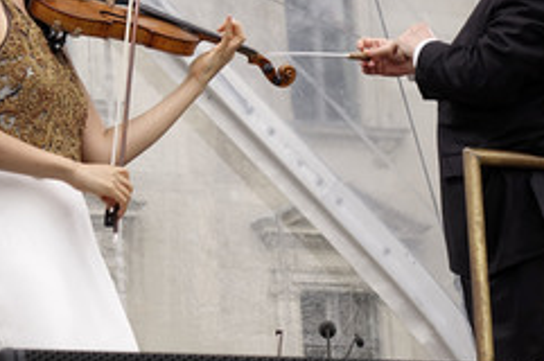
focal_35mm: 159
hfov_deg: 12.9
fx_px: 2399
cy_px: 61
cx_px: 274
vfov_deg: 8.6
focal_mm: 31.27
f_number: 4.5
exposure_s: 1/200
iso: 100
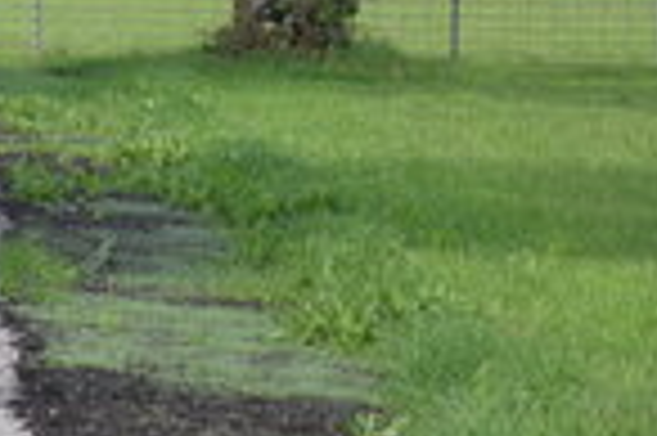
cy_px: 13
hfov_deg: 4.0
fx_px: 9436
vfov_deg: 2.6
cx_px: -27
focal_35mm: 518
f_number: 5.6
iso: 250
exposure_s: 1/500
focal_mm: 105
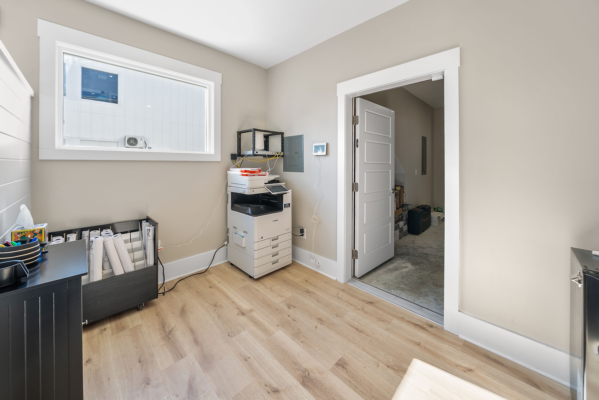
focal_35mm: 12
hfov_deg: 112.6
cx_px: 300
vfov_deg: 90.1
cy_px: 200
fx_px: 200
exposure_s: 1/4
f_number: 7.1
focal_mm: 12
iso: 64
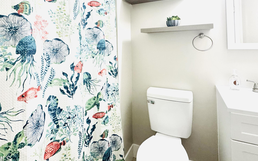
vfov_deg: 56.8
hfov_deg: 85.1
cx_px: 129
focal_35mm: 20
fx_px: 141
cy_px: 41
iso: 200
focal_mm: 2.22
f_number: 2.2
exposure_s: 1/120
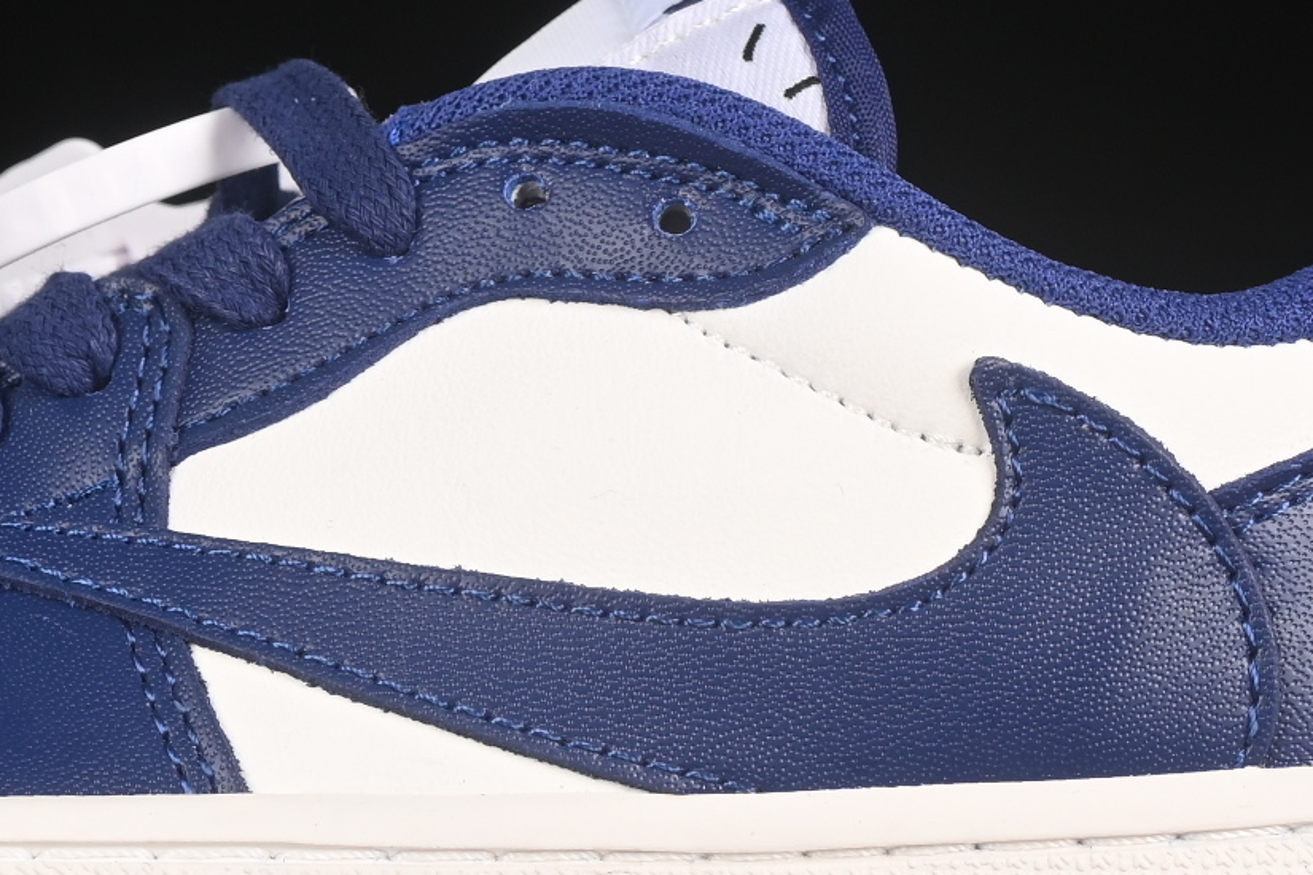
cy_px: 189
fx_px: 9227
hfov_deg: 8.1
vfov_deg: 5.4
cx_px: 364
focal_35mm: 253
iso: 160
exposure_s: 1/80
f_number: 7.1
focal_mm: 50
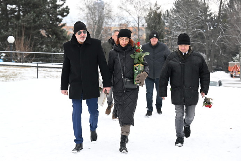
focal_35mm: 74
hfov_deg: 27.3
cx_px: 120
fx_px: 495
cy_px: 80
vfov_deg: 18.4
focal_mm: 74
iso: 2000
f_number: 5
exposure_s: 1/400
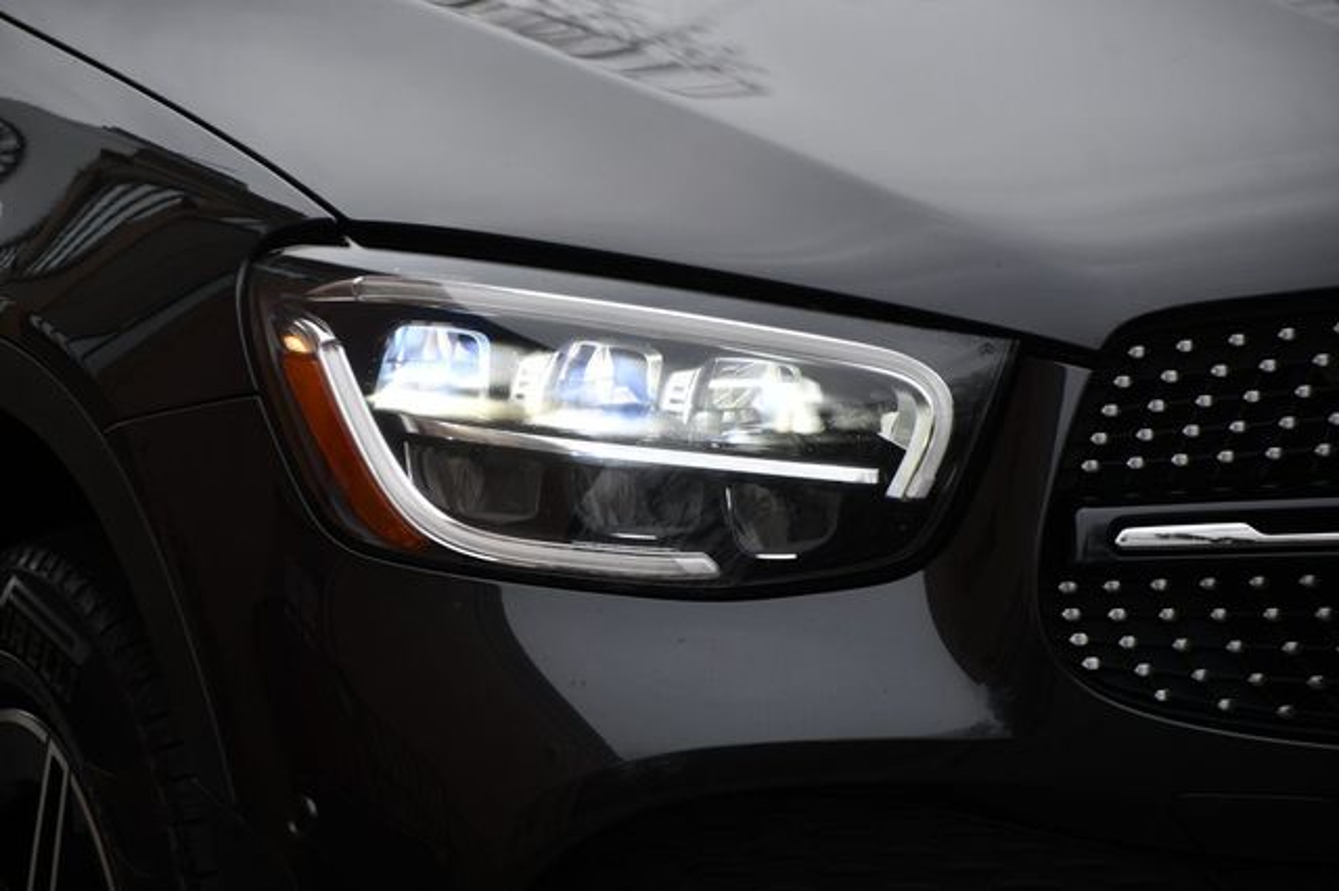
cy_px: 446
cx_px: 670
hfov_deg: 8.9
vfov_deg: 5.9
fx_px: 8624
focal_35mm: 232
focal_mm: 155
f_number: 5.6
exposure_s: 1/500
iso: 200
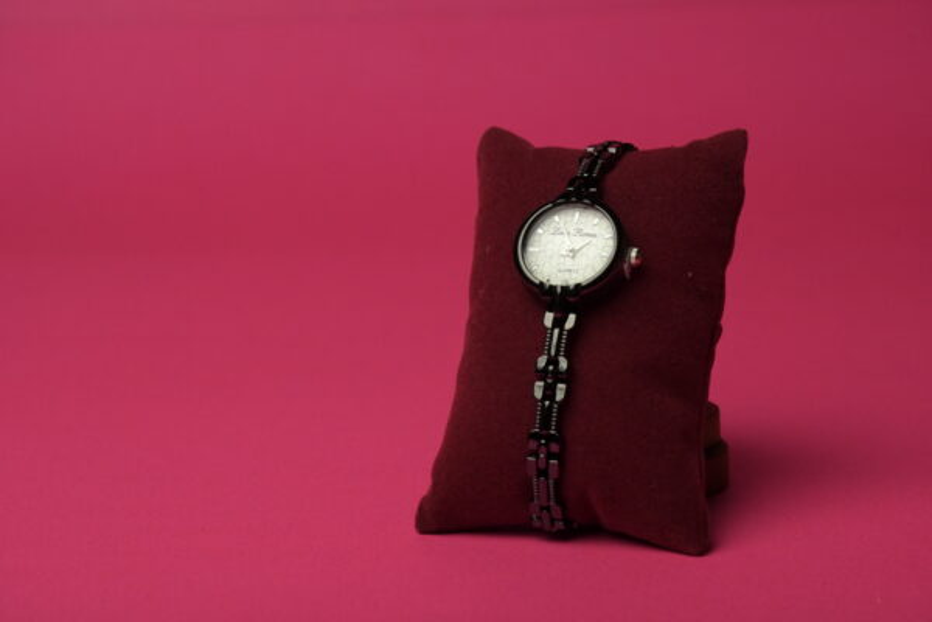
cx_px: 466
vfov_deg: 10.2
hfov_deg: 15.2
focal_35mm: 135
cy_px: 311
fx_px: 3495
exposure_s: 1/500
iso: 2500
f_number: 11
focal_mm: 90
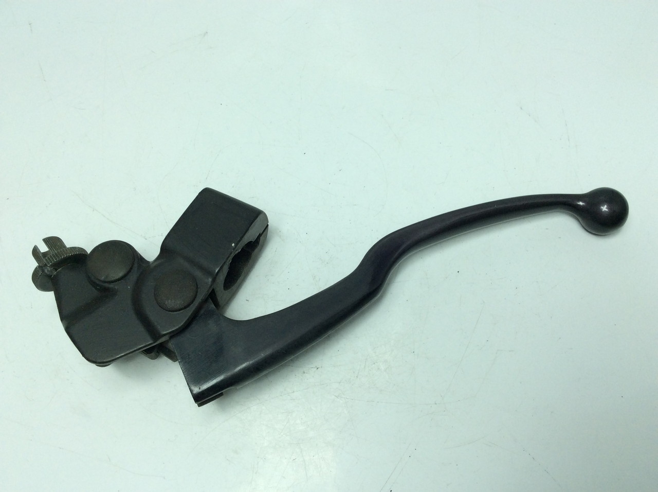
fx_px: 607
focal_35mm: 32
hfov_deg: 56.9
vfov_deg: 44.1
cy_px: 246
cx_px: 329
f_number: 2.4
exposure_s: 1/525
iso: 32
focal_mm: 3.3
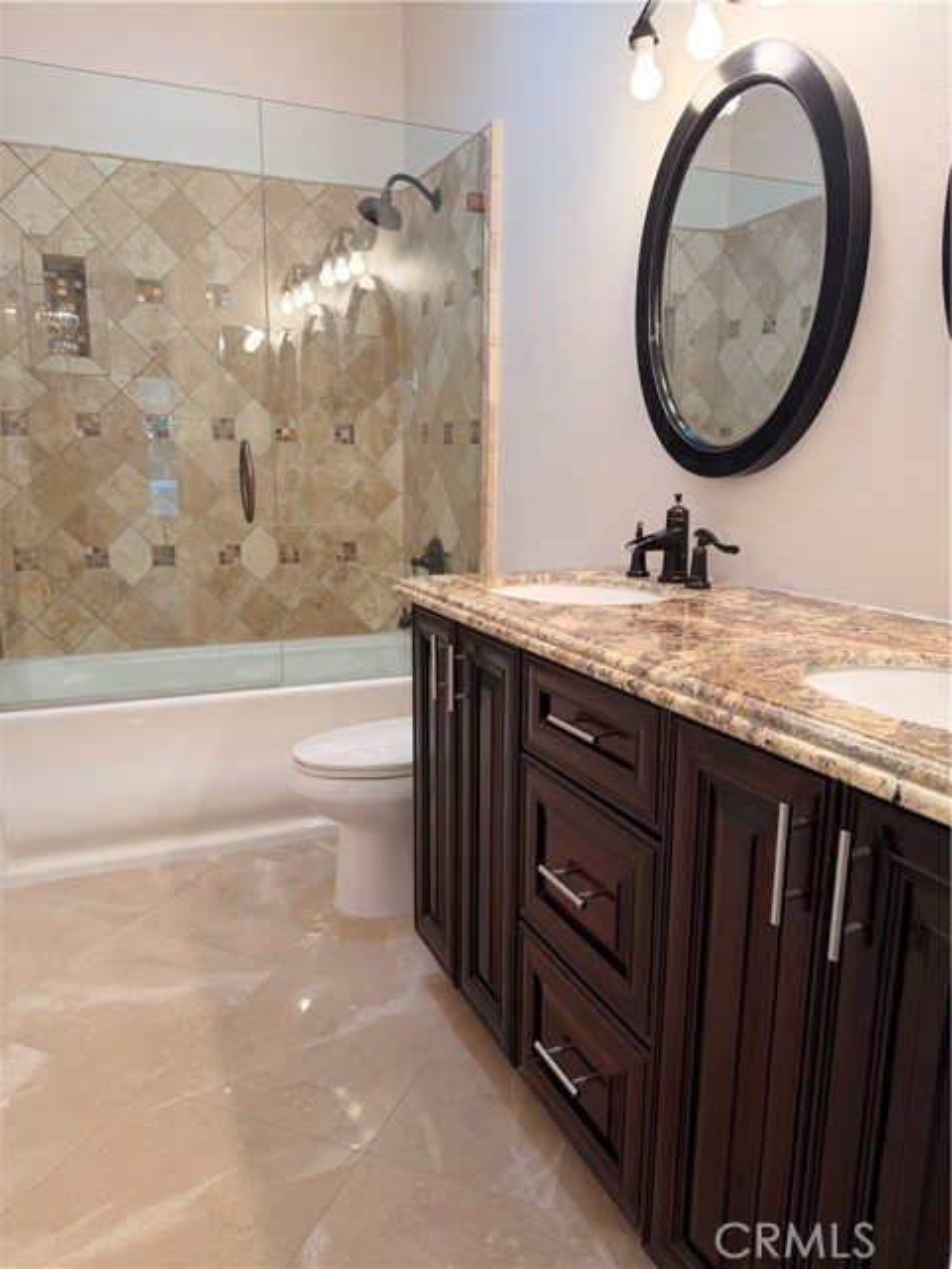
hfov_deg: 56.8
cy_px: 634
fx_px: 880
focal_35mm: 24
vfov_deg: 71.6
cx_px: 476
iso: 80
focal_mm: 6.76
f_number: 1.78
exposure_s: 1/120
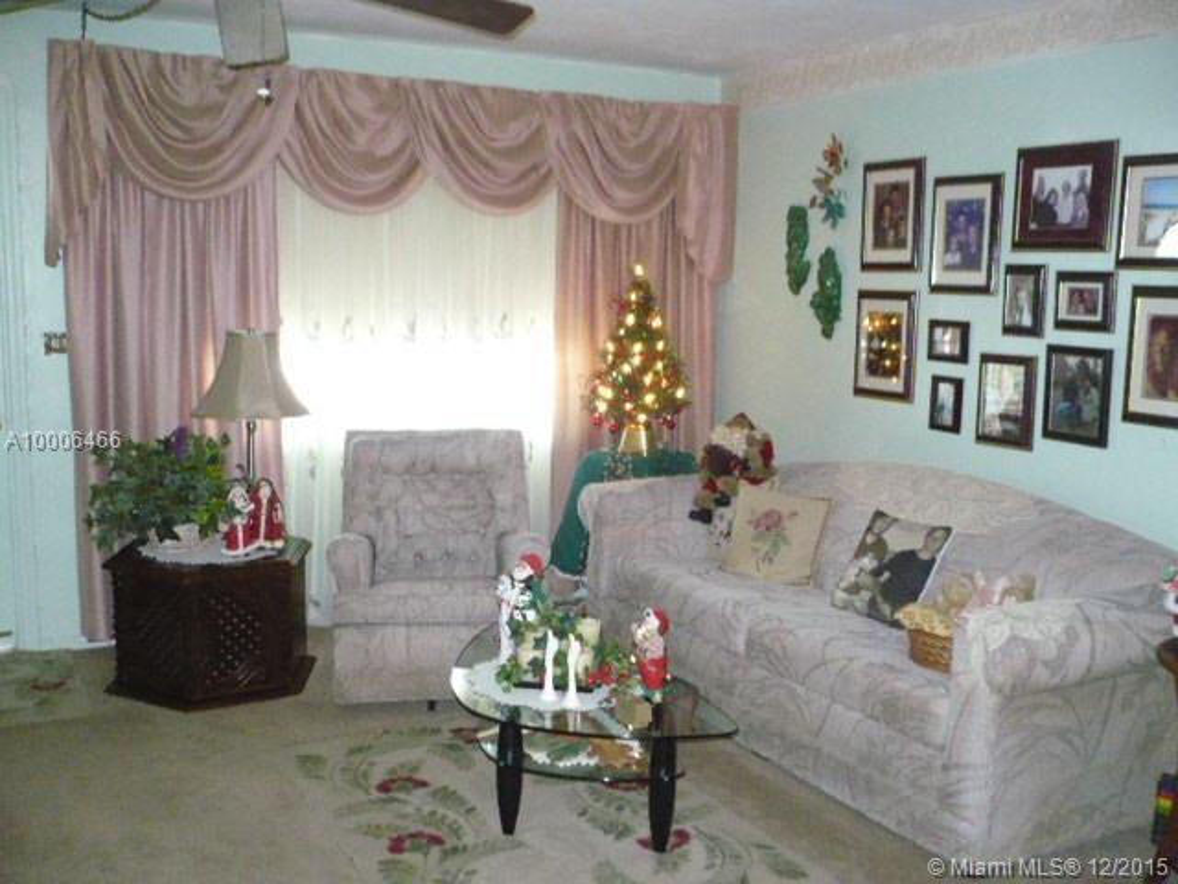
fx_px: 1191
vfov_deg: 40.7
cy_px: 442
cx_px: 589
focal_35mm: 35
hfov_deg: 52.6
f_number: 2.8
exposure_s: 1/30
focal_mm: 5.8
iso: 640
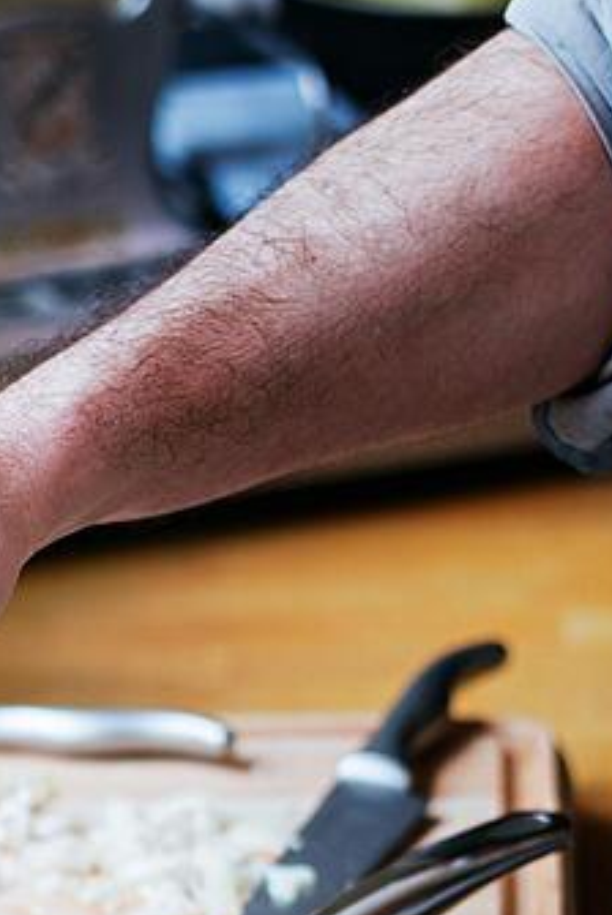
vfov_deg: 13.3
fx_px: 3817
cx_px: -141
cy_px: 1086
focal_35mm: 150
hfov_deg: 9.0
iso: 640
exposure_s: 1/640
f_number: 2.5
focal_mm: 58
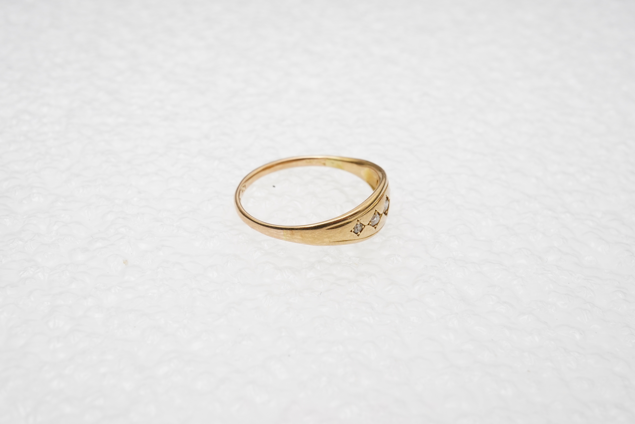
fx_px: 794
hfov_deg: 43.6
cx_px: 318
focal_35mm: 45
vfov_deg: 29.9
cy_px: 212
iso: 500
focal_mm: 30
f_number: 20
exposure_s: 1/125
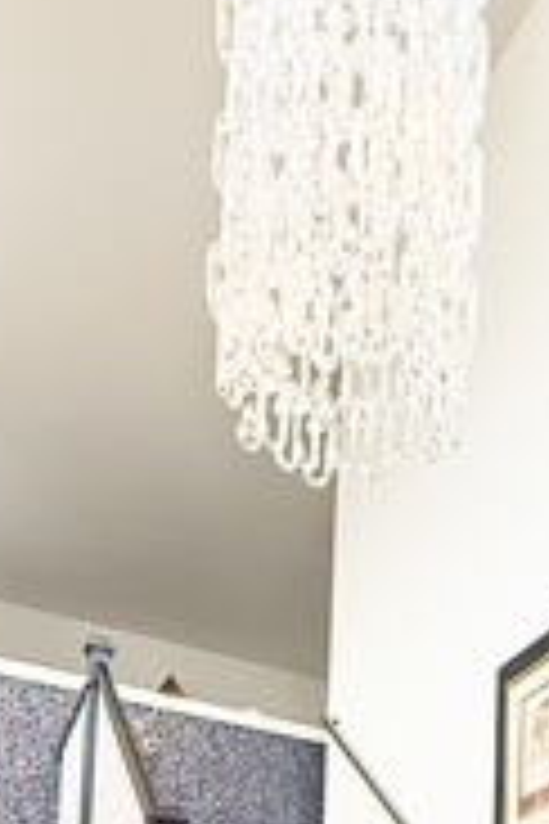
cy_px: 1117
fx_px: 1167
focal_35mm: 51
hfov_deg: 25.5
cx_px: 508
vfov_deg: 29.7
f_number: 2.2
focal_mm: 2.22
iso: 250
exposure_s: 1/120
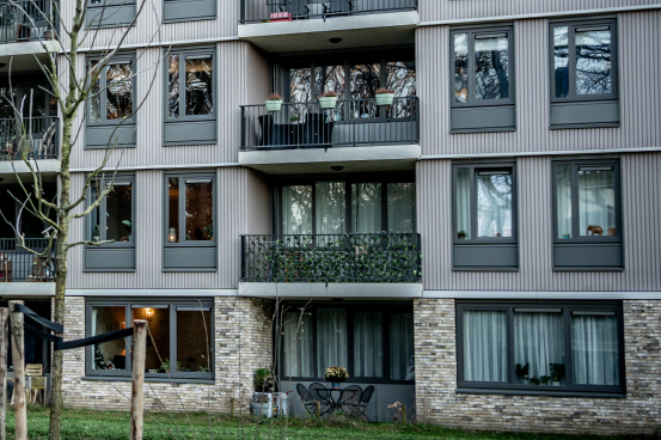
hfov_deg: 25.2
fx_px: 1395
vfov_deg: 17.8
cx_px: -25
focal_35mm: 76
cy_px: 115
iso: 320
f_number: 2.8
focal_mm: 35
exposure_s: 1/125
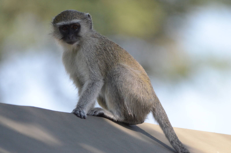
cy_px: 76
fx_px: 4803
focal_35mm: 750
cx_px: 116
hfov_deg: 2.8
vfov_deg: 1.8
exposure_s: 1/2500
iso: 2500
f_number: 6.3
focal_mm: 500
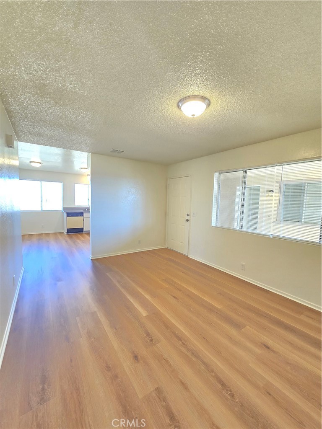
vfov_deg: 106.2
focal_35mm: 13
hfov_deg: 89.9
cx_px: 161
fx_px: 161
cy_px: 214
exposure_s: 1/60
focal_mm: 2.2
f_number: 2.2
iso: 320
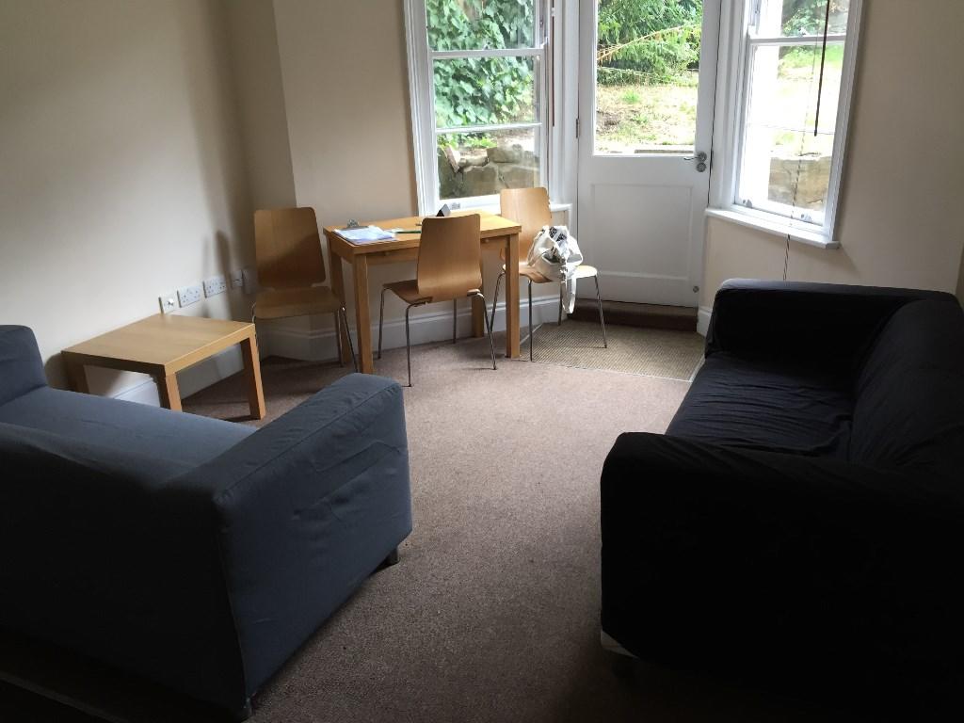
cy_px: 362
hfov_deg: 61.7
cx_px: 482
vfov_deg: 48.2
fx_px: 808
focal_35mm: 29
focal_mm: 4.15
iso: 32
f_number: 2.2
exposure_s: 1/33
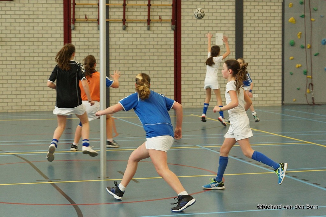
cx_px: 163
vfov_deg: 18.2
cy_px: 108
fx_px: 679
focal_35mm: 75
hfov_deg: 27.0
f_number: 3.5
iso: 800
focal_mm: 50
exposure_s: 1/200
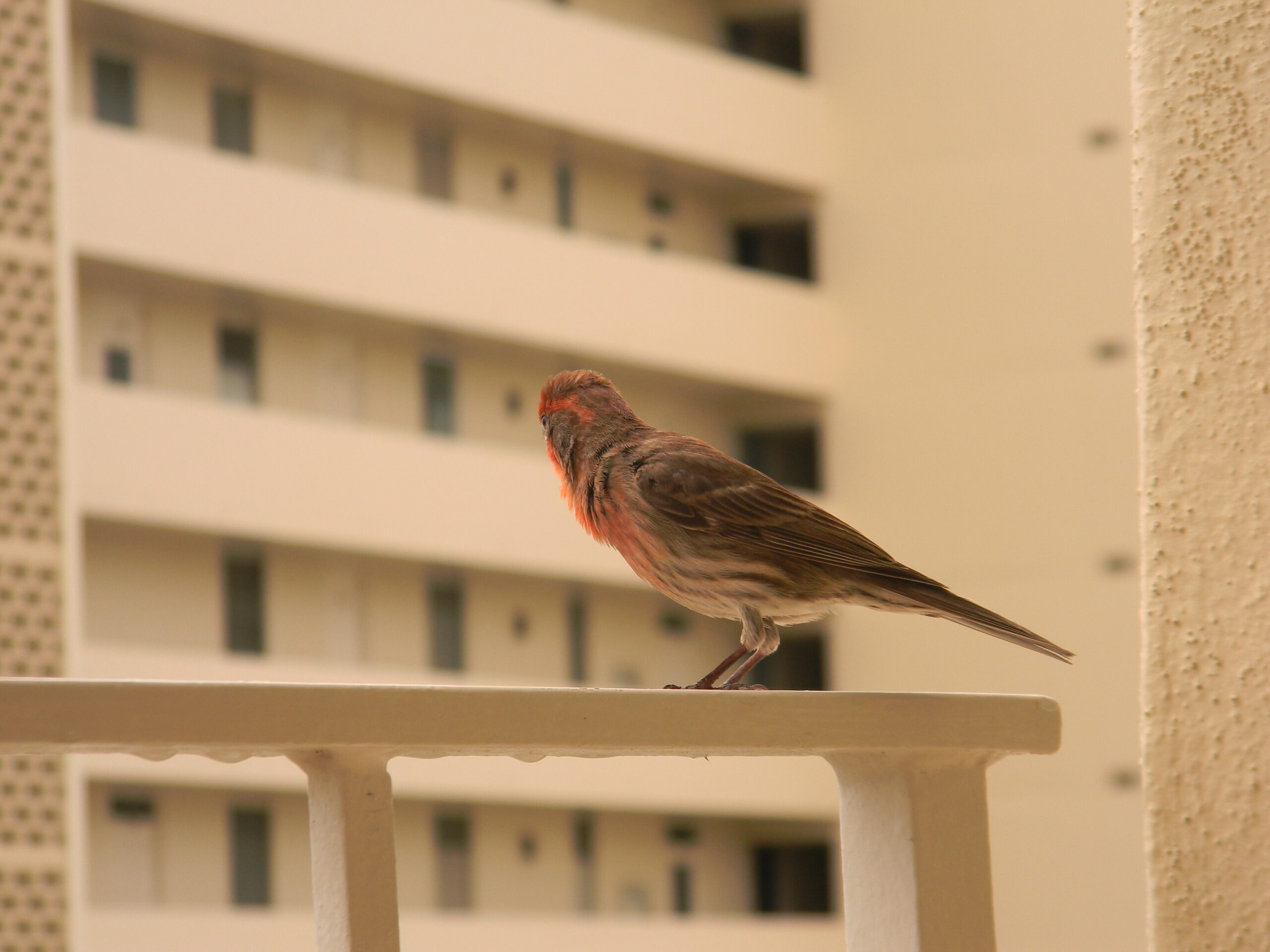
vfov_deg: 10.0
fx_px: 5430
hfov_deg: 13.3
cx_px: 635
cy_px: 476
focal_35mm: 148
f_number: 5
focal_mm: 26.8
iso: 80
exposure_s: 1/242
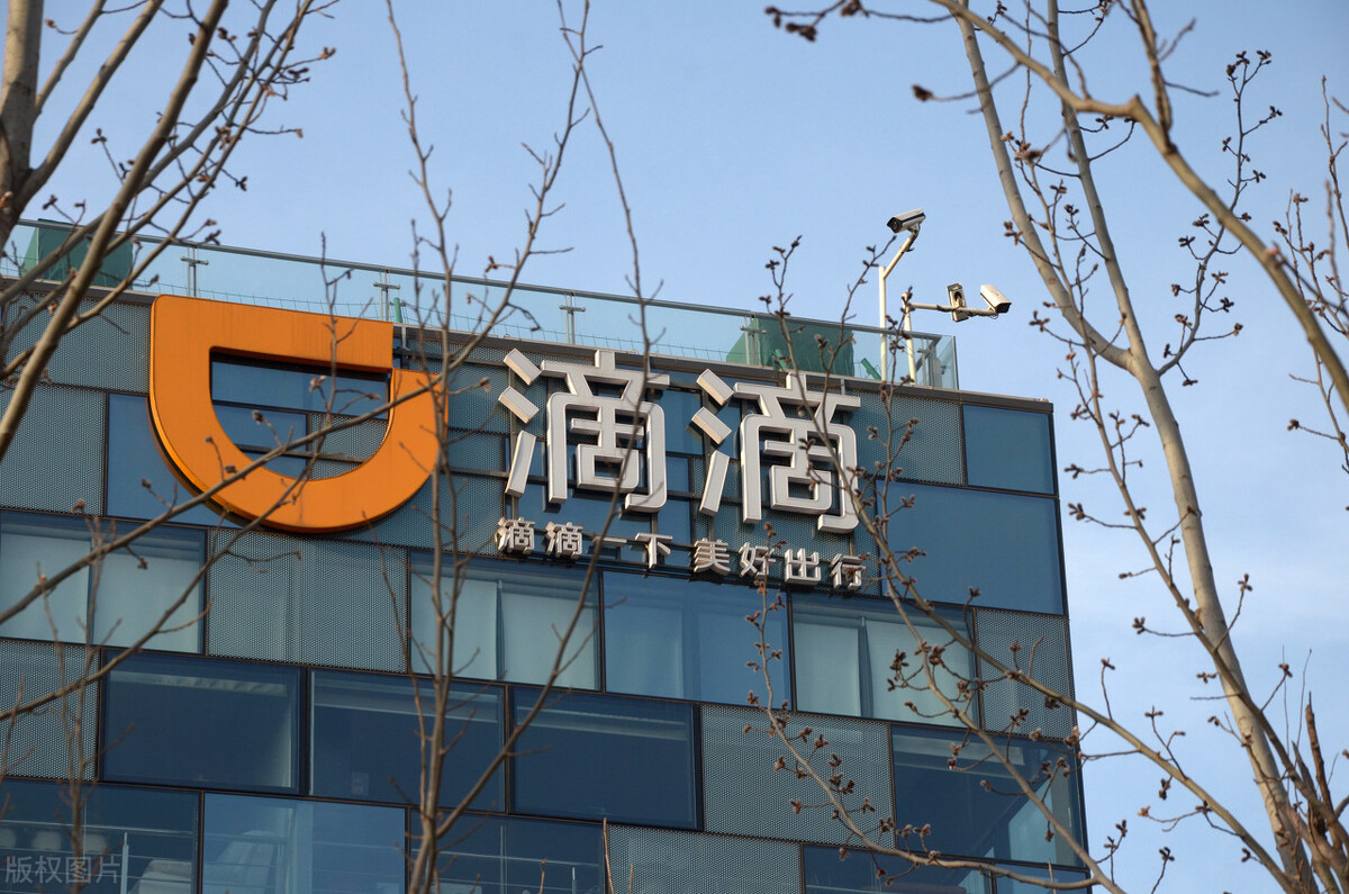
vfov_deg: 9.9
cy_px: 447
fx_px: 5161
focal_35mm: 138
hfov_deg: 14.9
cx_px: 674
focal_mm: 92
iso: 400
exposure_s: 1/640
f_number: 9
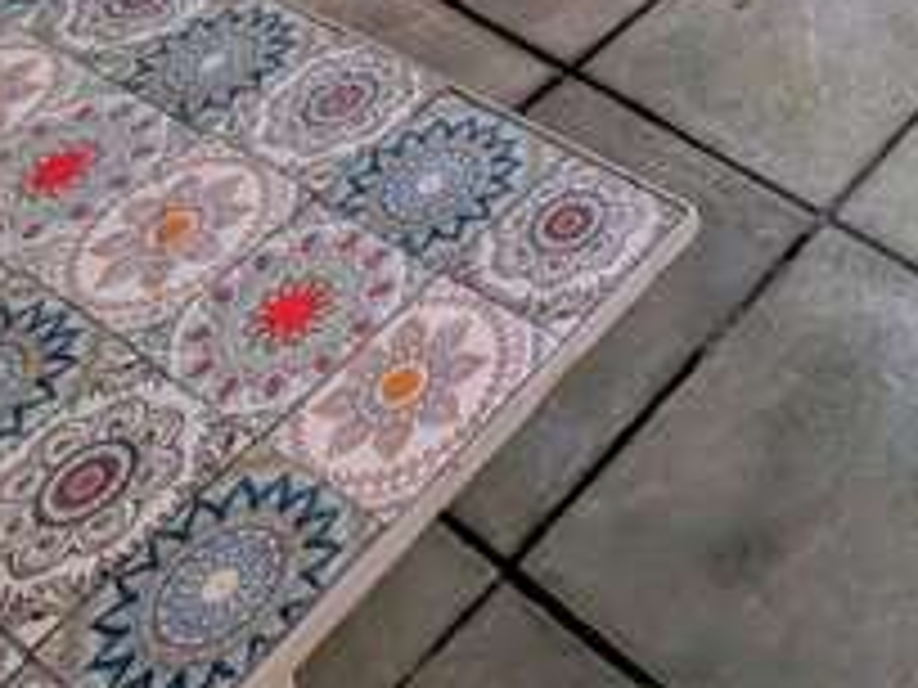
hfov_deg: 29.4
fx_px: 1406
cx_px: 1181
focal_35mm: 53
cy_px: -695
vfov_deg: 18.2
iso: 52
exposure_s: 1/1887
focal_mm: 2.02
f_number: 1.7
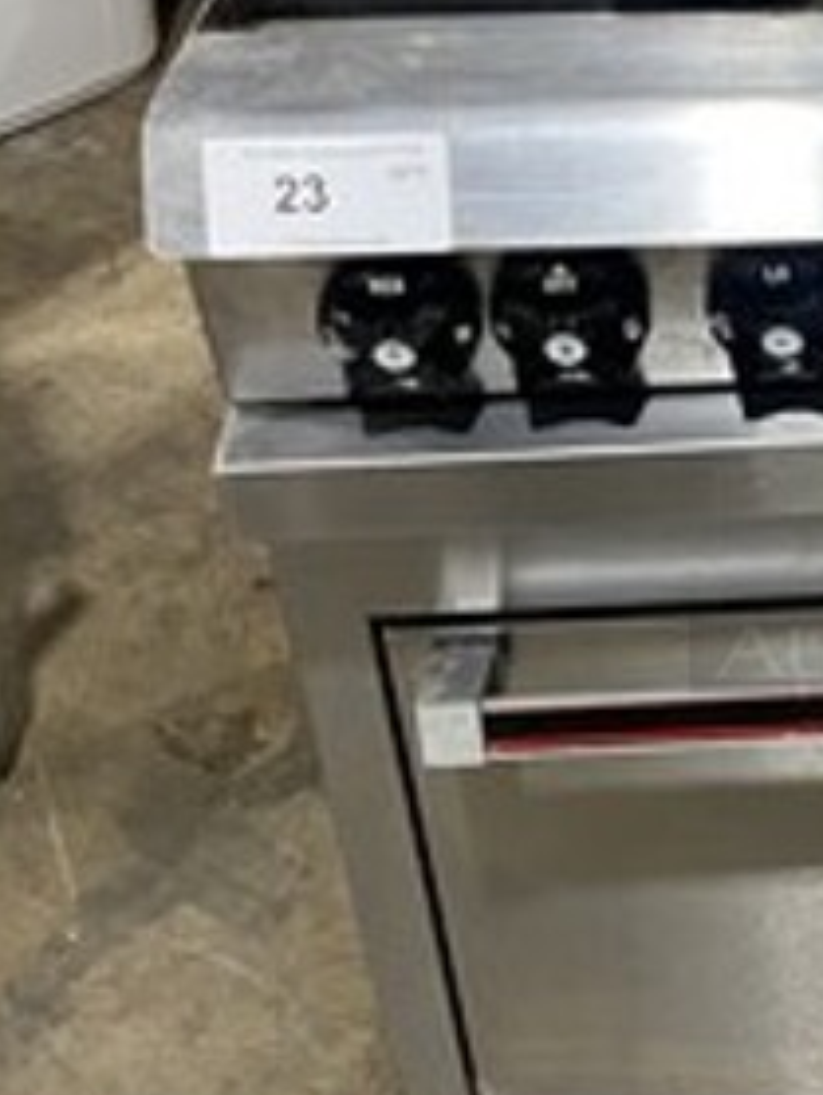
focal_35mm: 76
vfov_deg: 25.6
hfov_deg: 17.9
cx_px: 1130
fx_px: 2406
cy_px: 486
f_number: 1.8
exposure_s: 1/60
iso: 200
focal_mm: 4.25
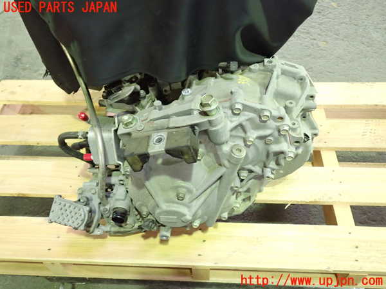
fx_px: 335
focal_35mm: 30
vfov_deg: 46.8
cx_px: 193
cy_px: 144
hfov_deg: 60.0
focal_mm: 5.4
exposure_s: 1/25
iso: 800
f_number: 2.3
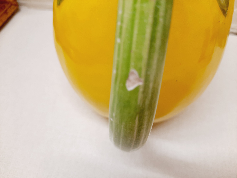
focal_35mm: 25
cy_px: 89
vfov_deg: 54.9
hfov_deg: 69.4
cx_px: 118
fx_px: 171
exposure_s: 1/50
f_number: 2
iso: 40
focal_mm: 4.6
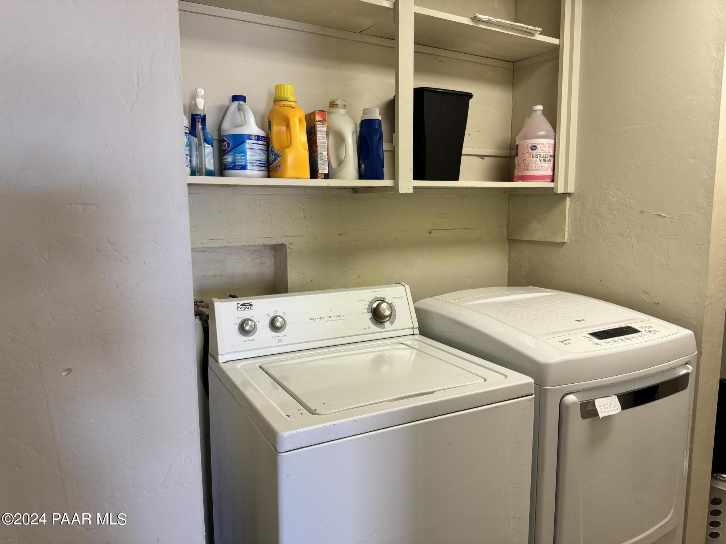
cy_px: 272
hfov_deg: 71.6
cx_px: 363
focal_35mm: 24
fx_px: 503
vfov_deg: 56.8
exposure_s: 1/120
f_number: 1.78
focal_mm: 6.86
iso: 200
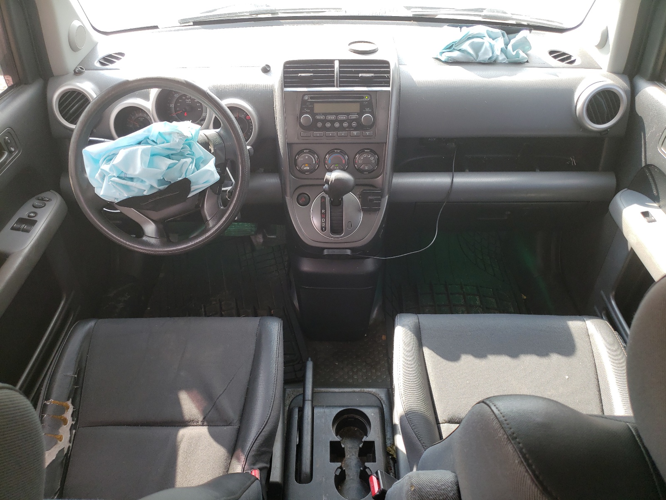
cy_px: 250
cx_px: 333
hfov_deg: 67.3
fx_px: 500
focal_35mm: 26
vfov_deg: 53.1
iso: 50
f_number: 1.5
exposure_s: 1/137
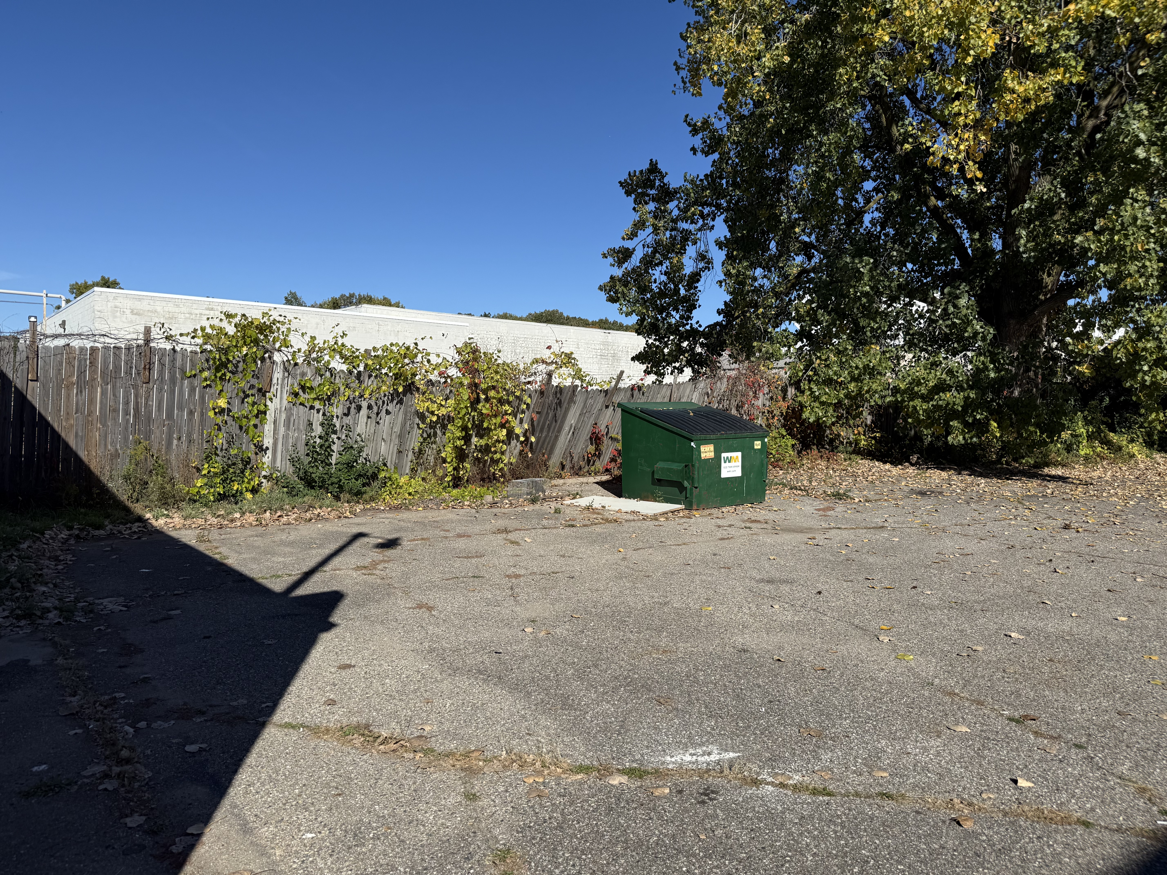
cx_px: 584
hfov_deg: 71.6
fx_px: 809
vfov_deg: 56.8
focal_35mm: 24
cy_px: 438
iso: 80
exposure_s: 1/6173
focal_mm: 6.76
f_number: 1.78
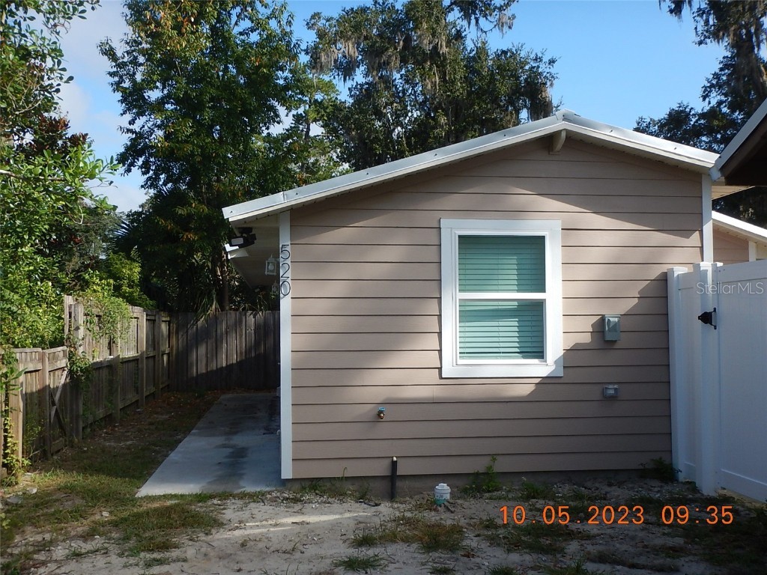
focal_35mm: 37
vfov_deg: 38.7
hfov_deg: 50.1
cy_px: 288
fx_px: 820
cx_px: 384
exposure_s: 1/640
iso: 125
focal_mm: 6.6
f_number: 4.2
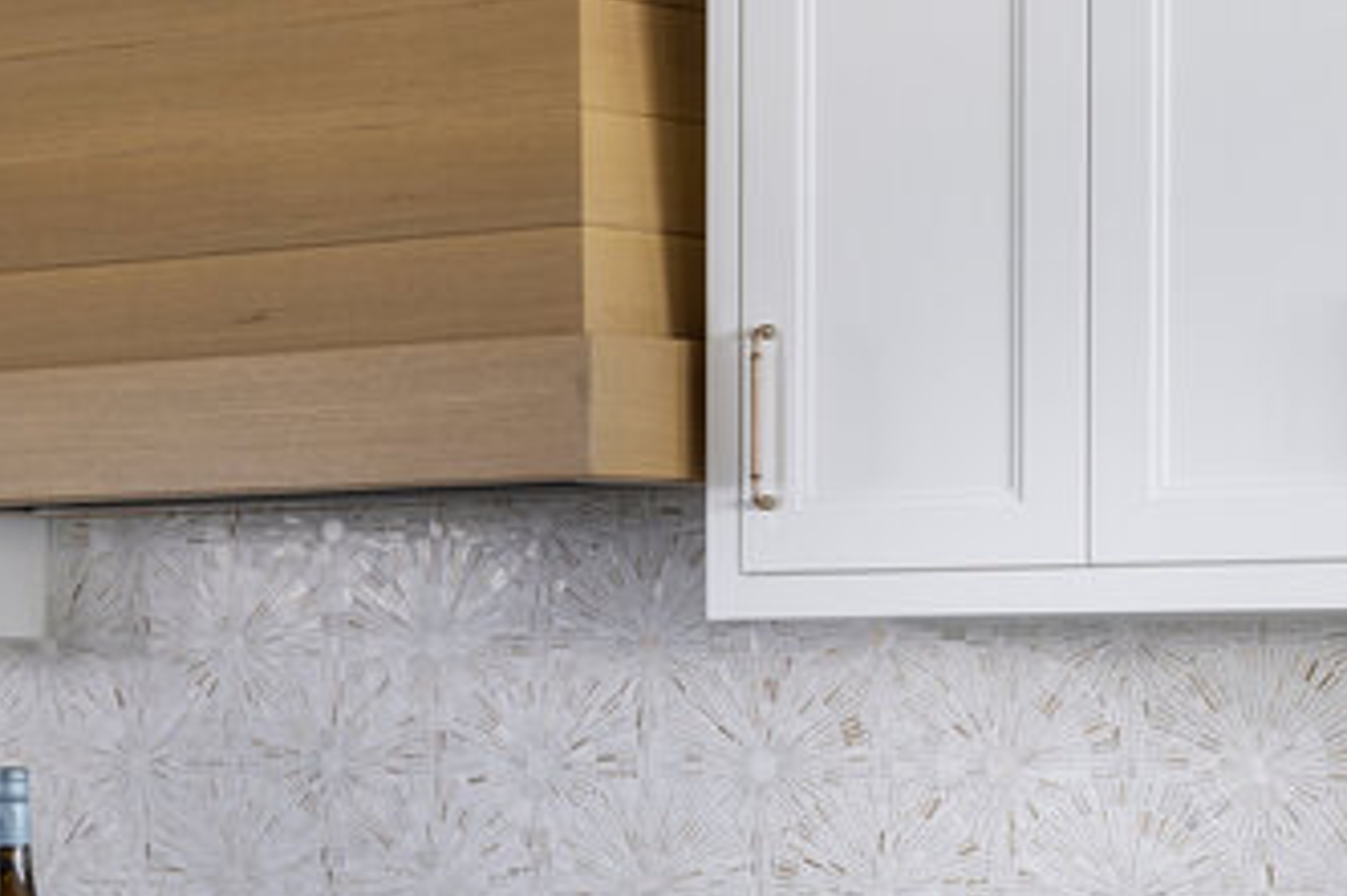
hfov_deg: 17.5
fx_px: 4076
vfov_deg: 12.2
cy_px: 1143
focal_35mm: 109
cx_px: -430
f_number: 11
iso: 200
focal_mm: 36.2
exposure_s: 1/1.25
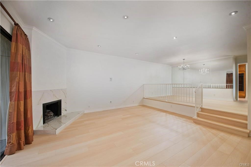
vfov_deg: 81.2
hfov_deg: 104.2
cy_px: 84
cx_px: 126
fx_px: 98
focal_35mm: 14
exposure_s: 1/13
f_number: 6.3
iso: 400
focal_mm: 14
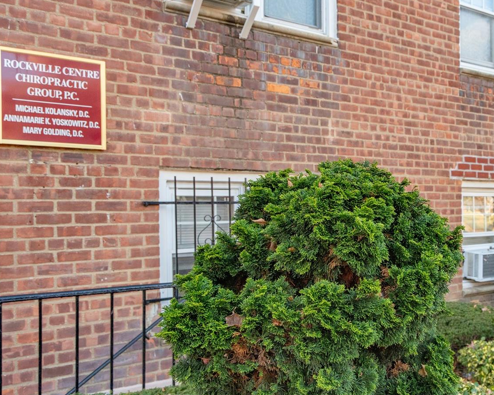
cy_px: 211
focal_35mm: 36
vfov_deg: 41.1
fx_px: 526
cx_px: 376
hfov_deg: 48.2
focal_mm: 21
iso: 1600
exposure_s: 1/800
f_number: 5
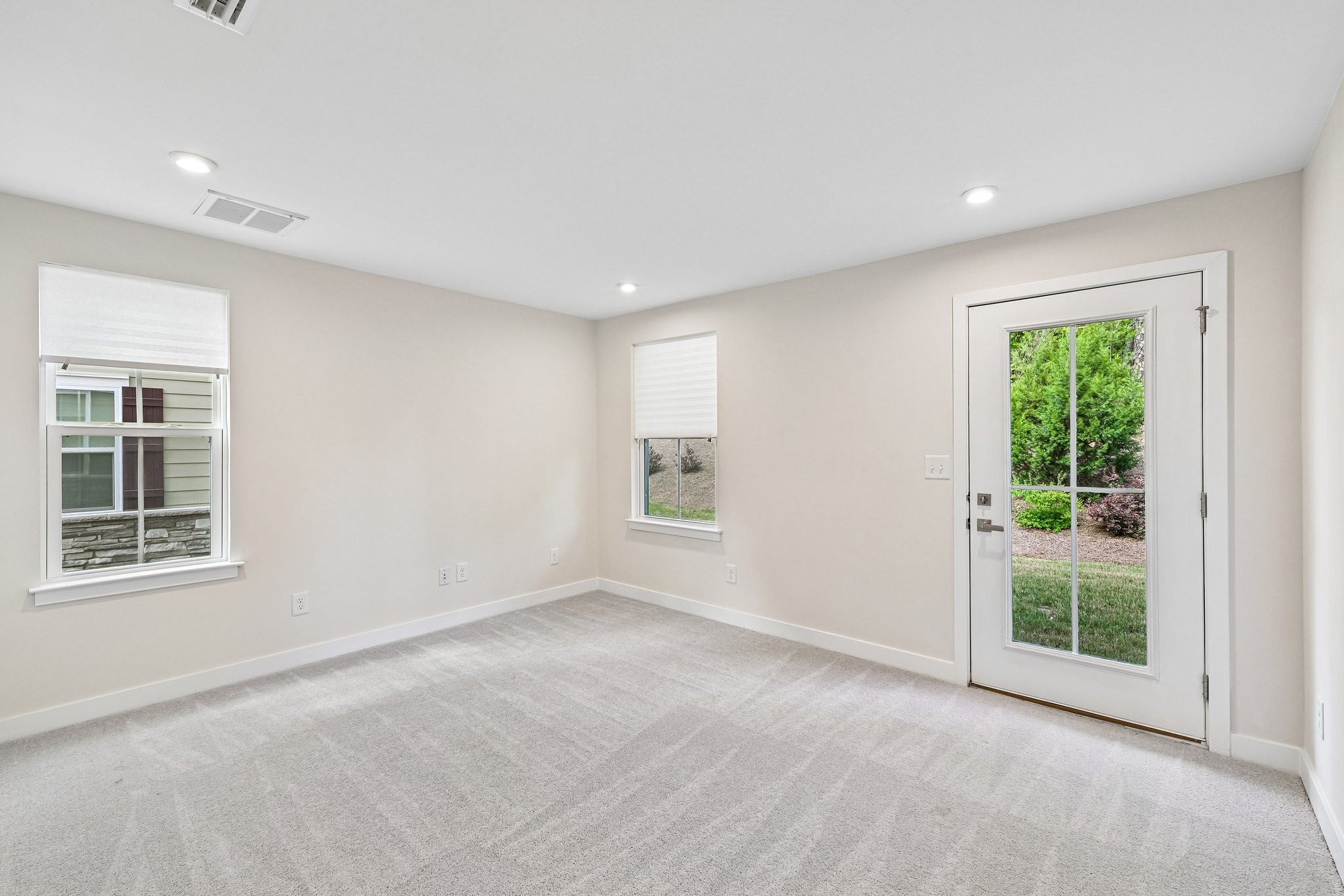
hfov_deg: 98.5
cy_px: 448
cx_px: 672
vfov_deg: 75.5
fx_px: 579
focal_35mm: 16
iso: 125
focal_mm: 15.5
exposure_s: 1/15
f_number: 8
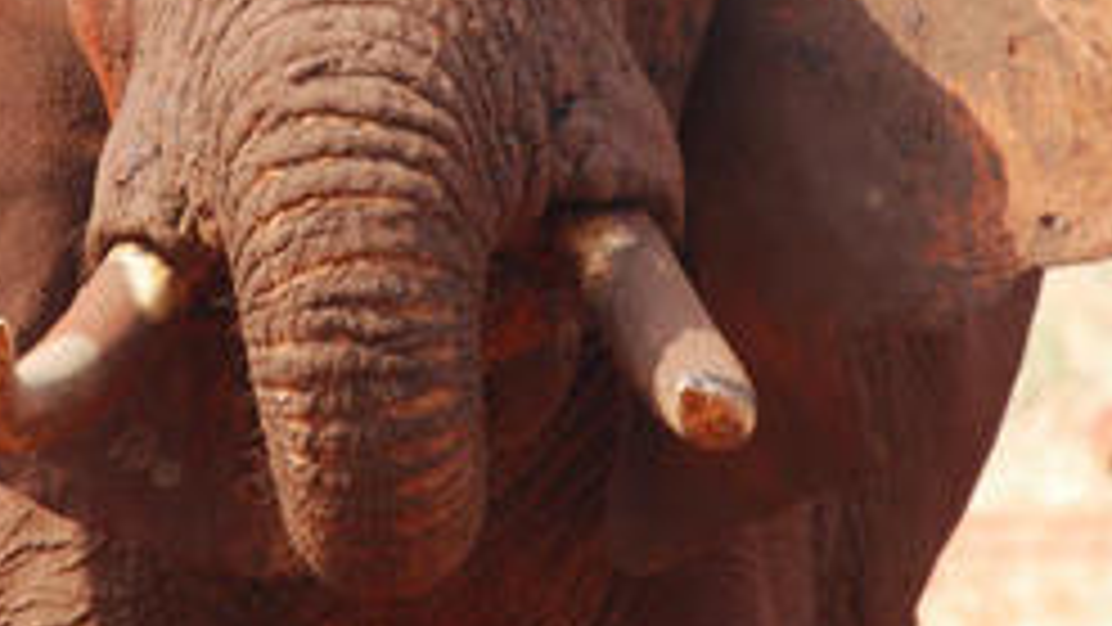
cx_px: 351
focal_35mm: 1784
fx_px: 52608
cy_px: 9
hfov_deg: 1.2
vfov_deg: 0.7
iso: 110
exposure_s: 1/100
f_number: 5.6
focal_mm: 400
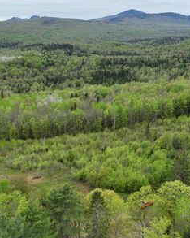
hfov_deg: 37.3
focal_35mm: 40
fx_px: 281
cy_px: 144
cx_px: 97
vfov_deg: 45.6
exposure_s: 1/400
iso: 130
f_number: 2.8
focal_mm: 12.29
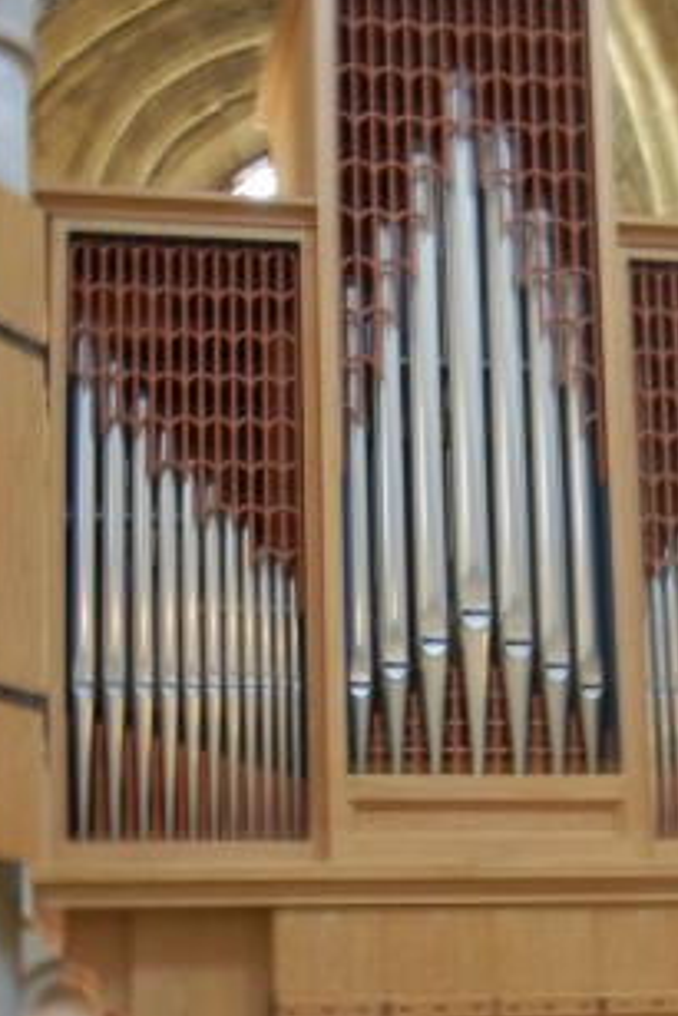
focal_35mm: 78
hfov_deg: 17.4
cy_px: 725
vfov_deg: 25.7
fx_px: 2201
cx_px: 480
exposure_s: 1/1.6
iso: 200
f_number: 3.5
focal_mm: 5.4
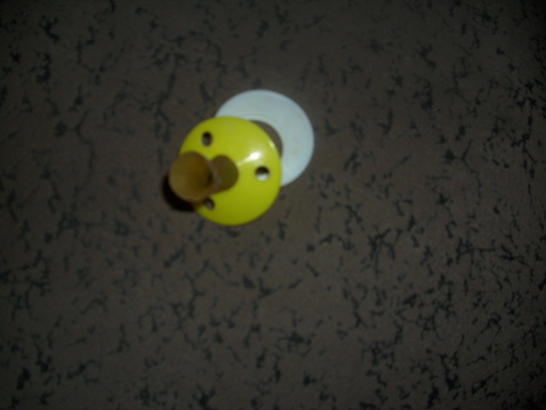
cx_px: 273
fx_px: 489
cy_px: 205
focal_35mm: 31
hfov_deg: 58.3
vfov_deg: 45.5
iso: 50
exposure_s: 1/60
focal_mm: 6.2
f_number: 2.8
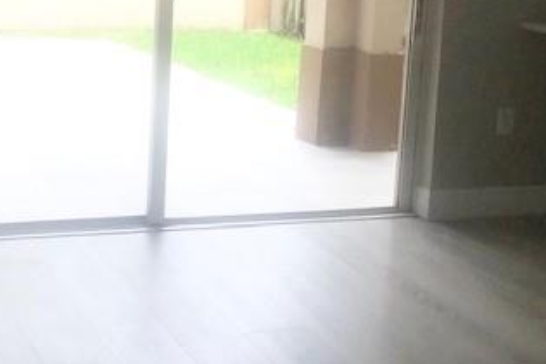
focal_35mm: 59
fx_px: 895
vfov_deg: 22.3
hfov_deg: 31.4
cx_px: 2
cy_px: 16
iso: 20
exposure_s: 1/540
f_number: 1.8
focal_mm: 4
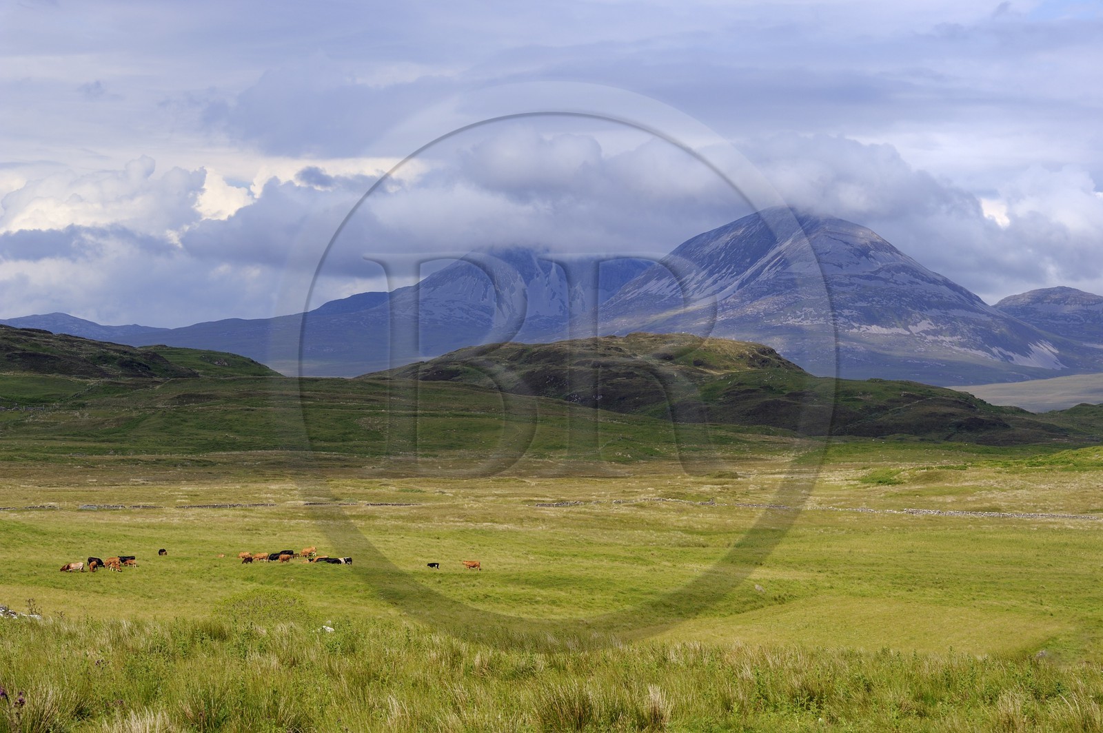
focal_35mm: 105
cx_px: 552
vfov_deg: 13.0
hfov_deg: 19.5
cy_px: 366
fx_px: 3214
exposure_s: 1/320
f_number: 11
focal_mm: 105
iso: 200
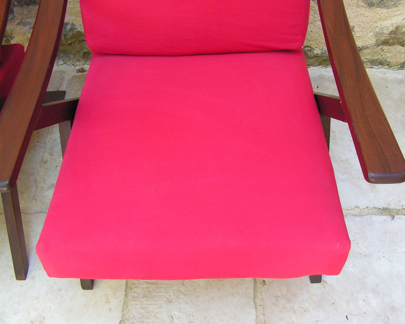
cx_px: 215
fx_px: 455
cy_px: 164
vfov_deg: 39.2
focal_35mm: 38
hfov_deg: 47.9
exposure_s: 1/40
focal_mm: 6
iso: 125
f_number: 3.2
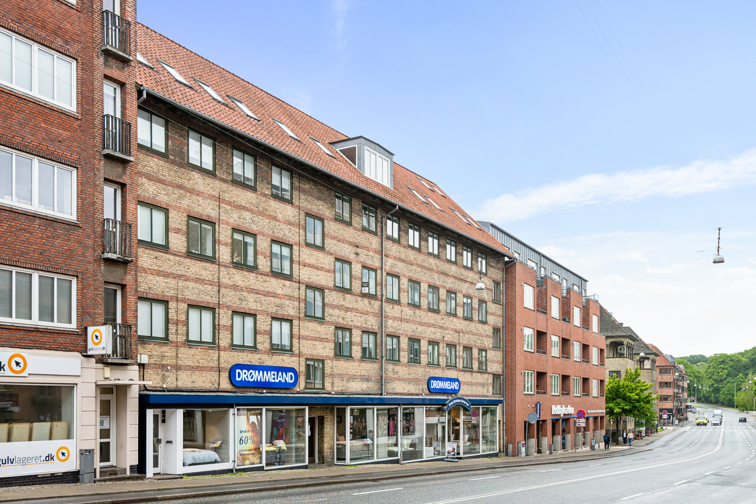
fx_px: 735
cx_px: 378
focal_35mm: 35
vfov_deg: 37.9
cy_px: 252
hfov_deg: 54.4
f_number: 10
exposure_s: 1/320
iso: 800
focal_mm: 35
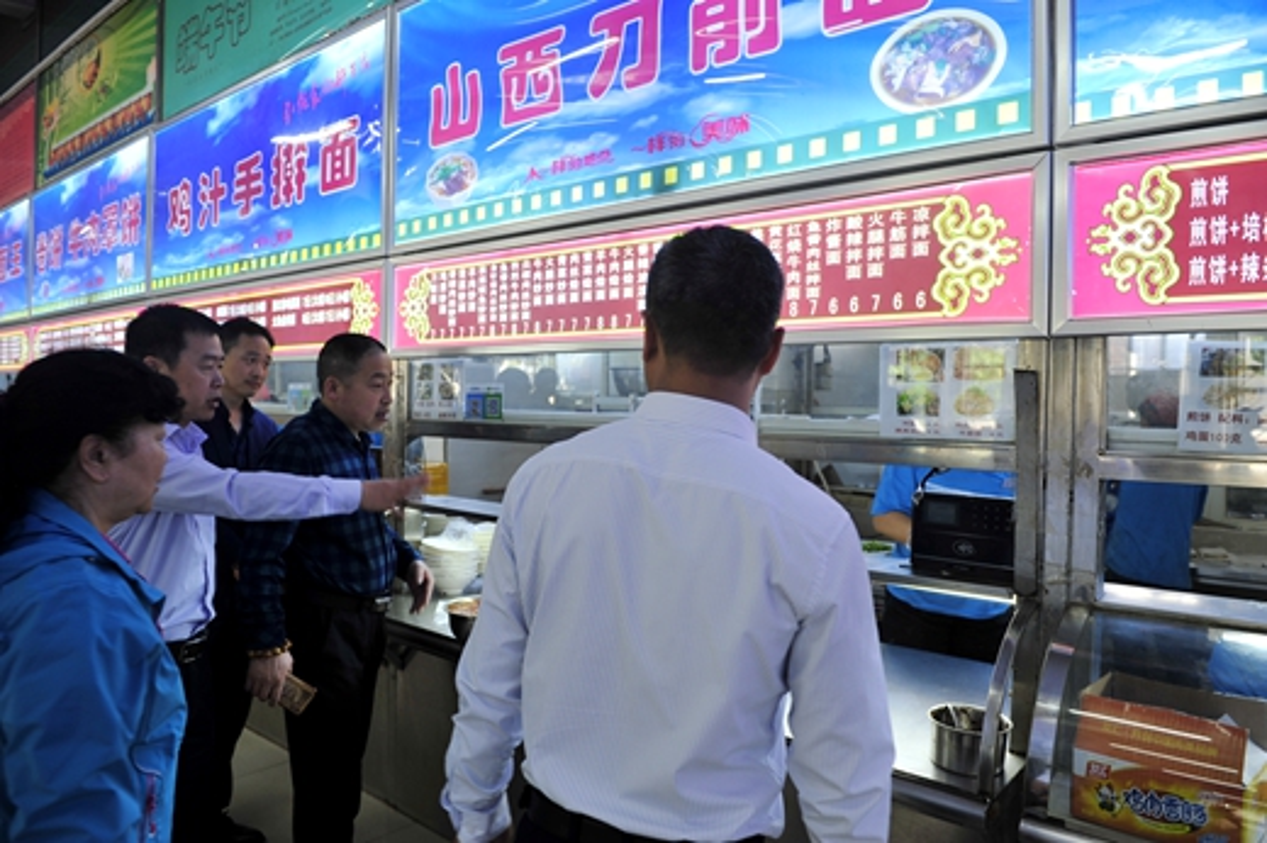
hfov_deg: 73.8
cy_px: 422
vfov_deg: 53.1
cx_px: 634
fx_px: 844
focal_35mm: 24
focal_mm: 24
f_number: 3.5
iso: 400
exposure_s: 1/50
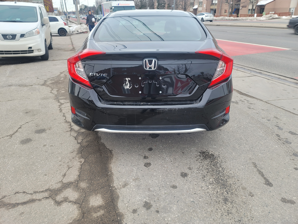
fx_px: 215
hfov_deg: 69.4
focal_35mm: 25
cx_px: 149
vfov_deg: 54.9
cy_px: 112
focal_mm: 7
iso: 25
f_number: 1.8
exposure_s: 1/120
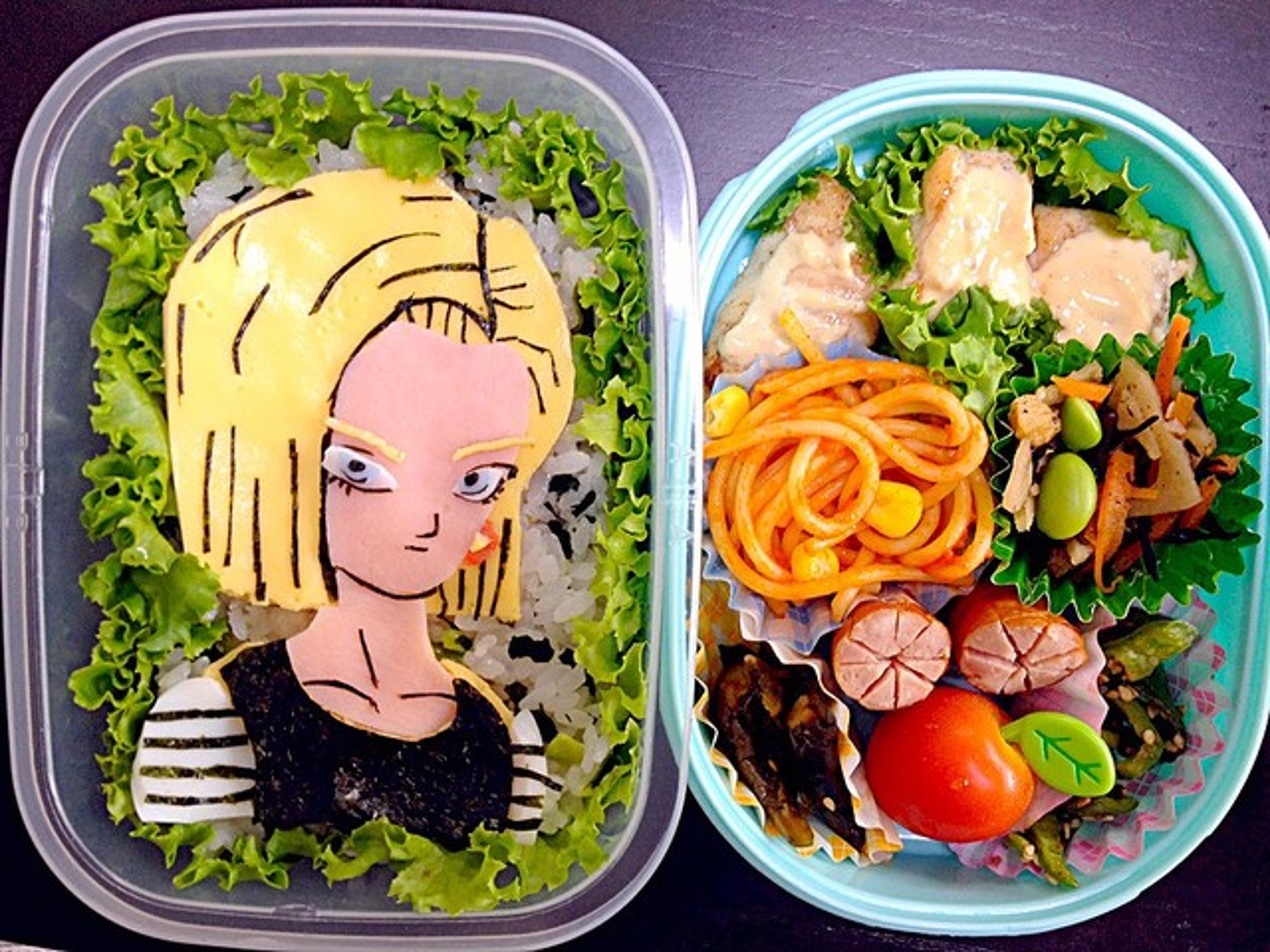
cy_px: 476
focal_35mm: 35
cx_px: 635
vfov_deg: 40.7
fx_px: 1284
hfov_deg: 52.6
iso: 64
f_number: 2.4
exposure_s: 1/20
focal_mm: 4.28
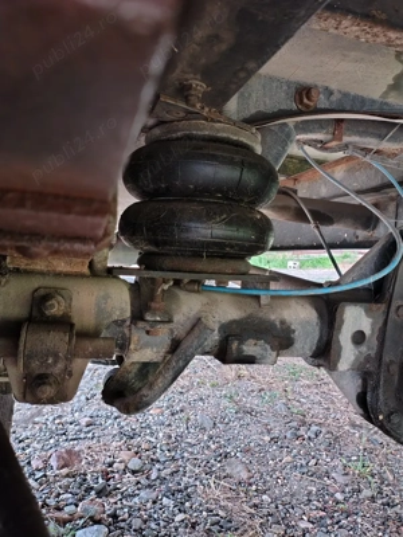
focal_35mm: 25
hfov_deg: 54.9
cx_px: 202
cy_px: 268
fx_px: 388
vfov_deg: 69.4
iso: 847
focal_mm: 4.71
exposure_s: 1/50.1
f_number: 1.7
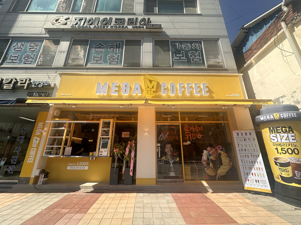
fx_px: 122
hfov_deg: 102.1
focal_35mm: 14
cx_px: 150
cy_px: 112
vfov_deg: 85.7
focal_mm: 2.22
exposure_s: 1/1319
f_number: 2.2
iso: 40
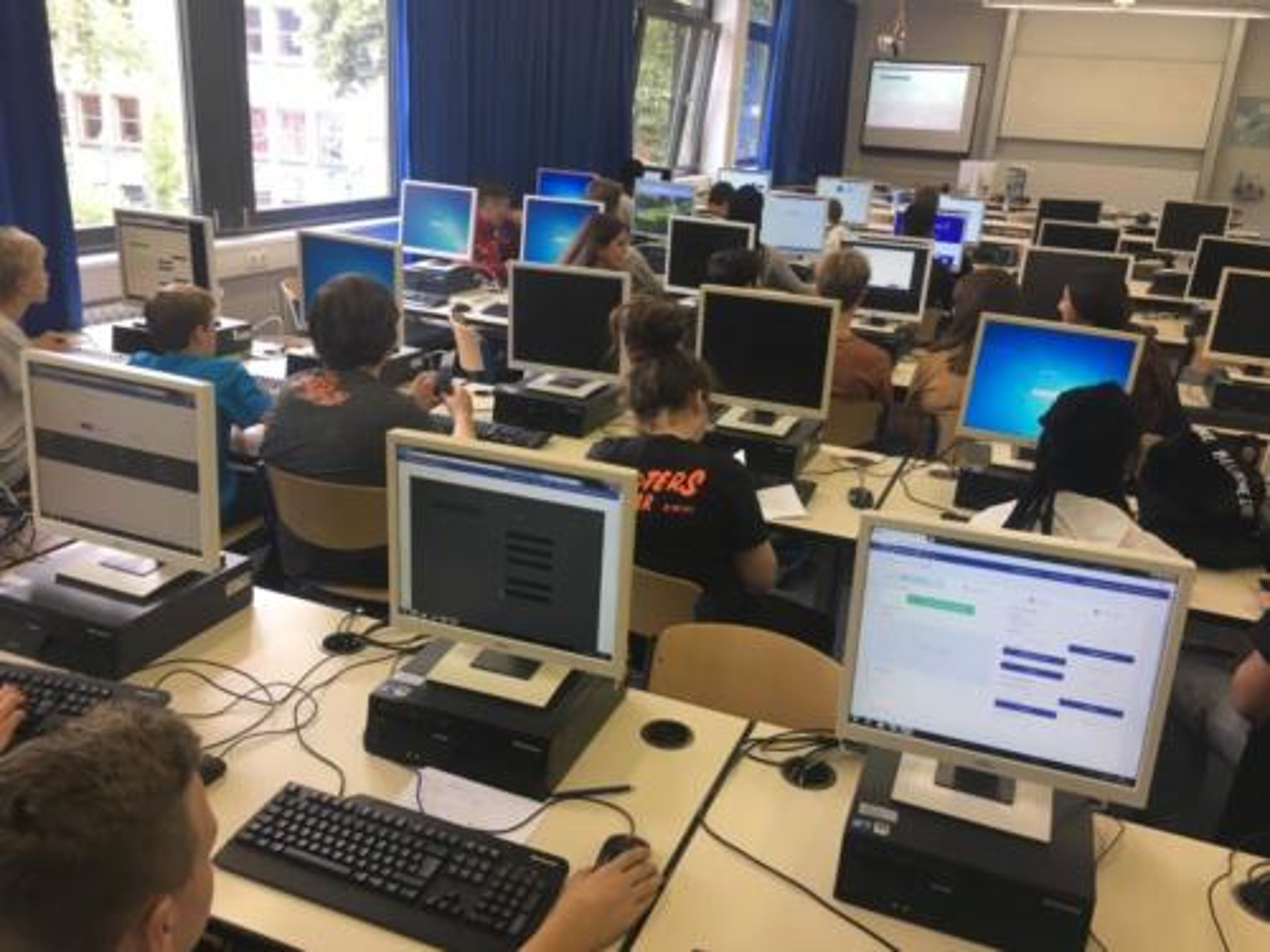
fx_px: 1064
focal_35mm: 29
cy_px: 476
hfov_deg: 61.7
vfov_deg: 48.2
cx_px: 635
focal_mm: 4.15
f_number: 2.2
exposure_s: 1/33
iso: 32
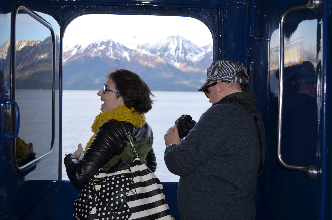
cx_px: 166
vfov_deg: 30.7
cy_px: 110
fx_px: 400
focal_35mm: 44
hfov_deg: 45.0
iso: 100
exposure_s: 1/125
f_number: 4.5
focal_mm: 29
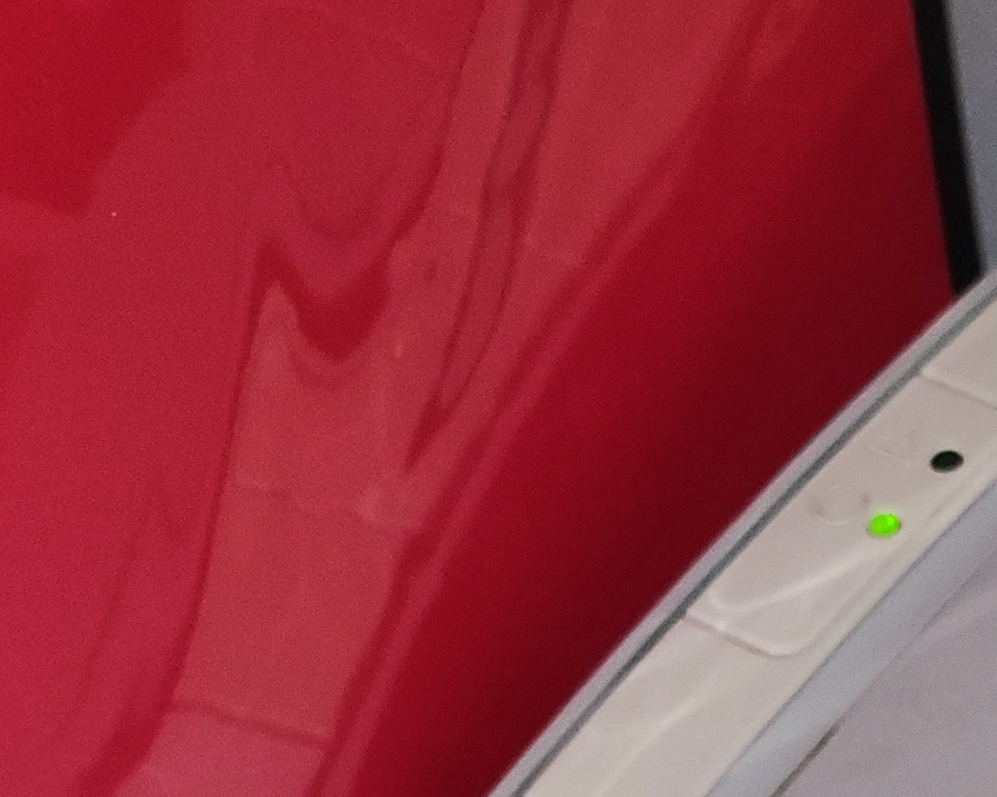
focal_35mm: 111
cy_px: 1609
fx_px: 3275
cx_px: 1332
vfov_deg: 12.2
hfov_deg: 16.3
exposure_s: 1/33
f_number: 1.79
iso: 1765
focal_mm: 4.7
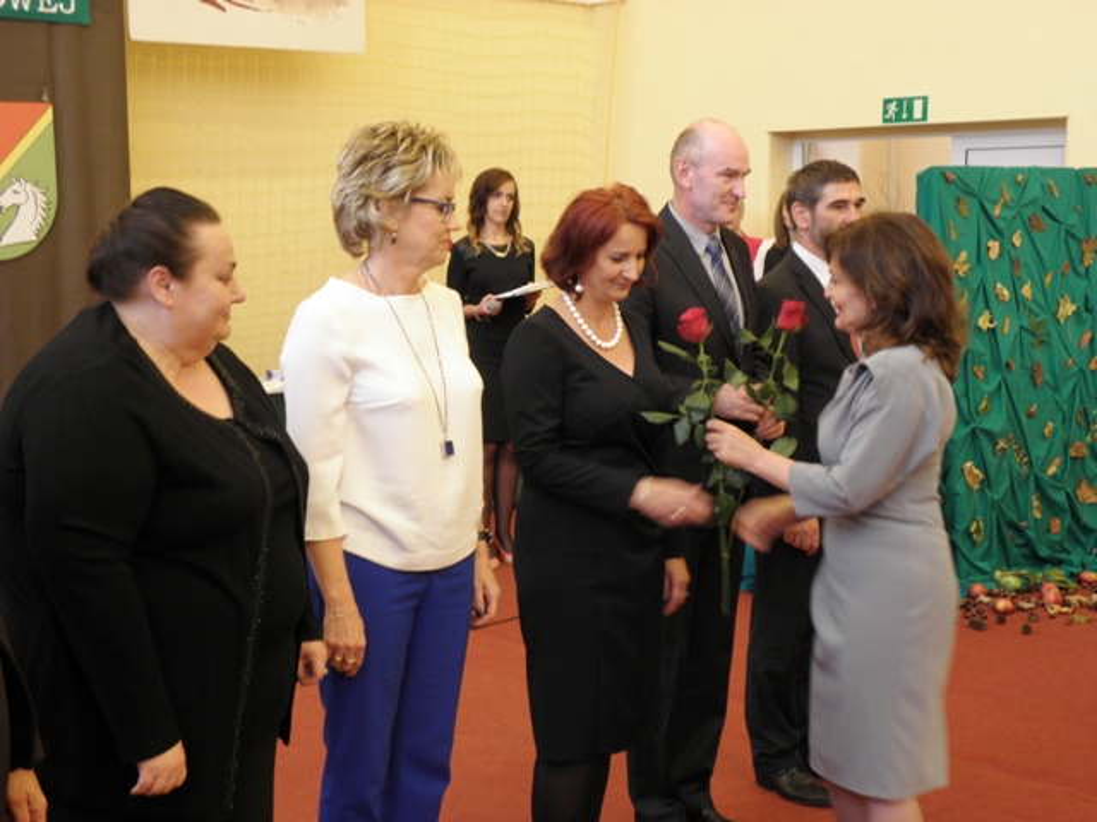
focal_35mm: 55
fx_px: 1743
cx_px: 548
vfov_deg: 26.6
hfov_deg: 34.9
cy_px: 411
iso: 125
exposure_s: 1/10
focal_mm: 9.93
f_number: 3.6
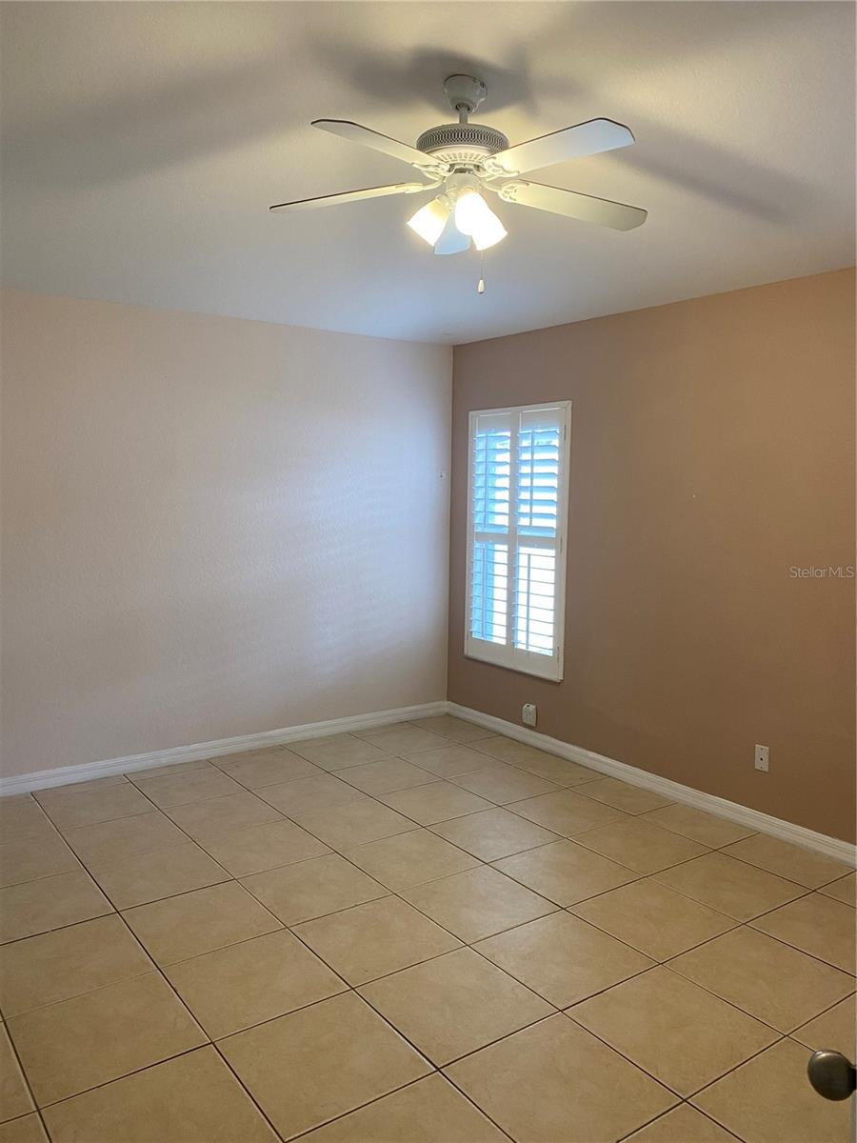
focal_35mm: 26
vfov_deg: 67.3
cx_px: 428
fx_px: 858
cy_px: 572
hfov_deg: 53.1
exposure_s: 1/60
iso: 125
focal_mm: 4.25
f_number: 1.8
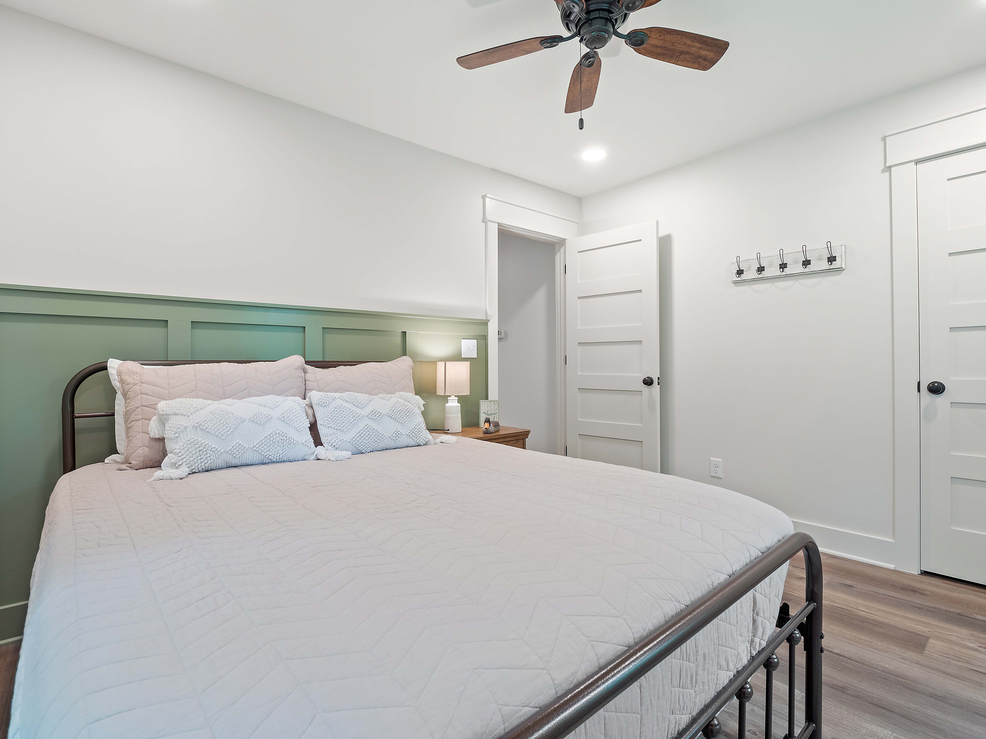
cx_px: 493
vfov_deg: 78.1
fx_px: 456
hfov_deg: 94.5
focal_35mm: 16
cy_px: 370
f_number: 5.6
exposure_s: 1/4
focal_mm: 8
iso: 200
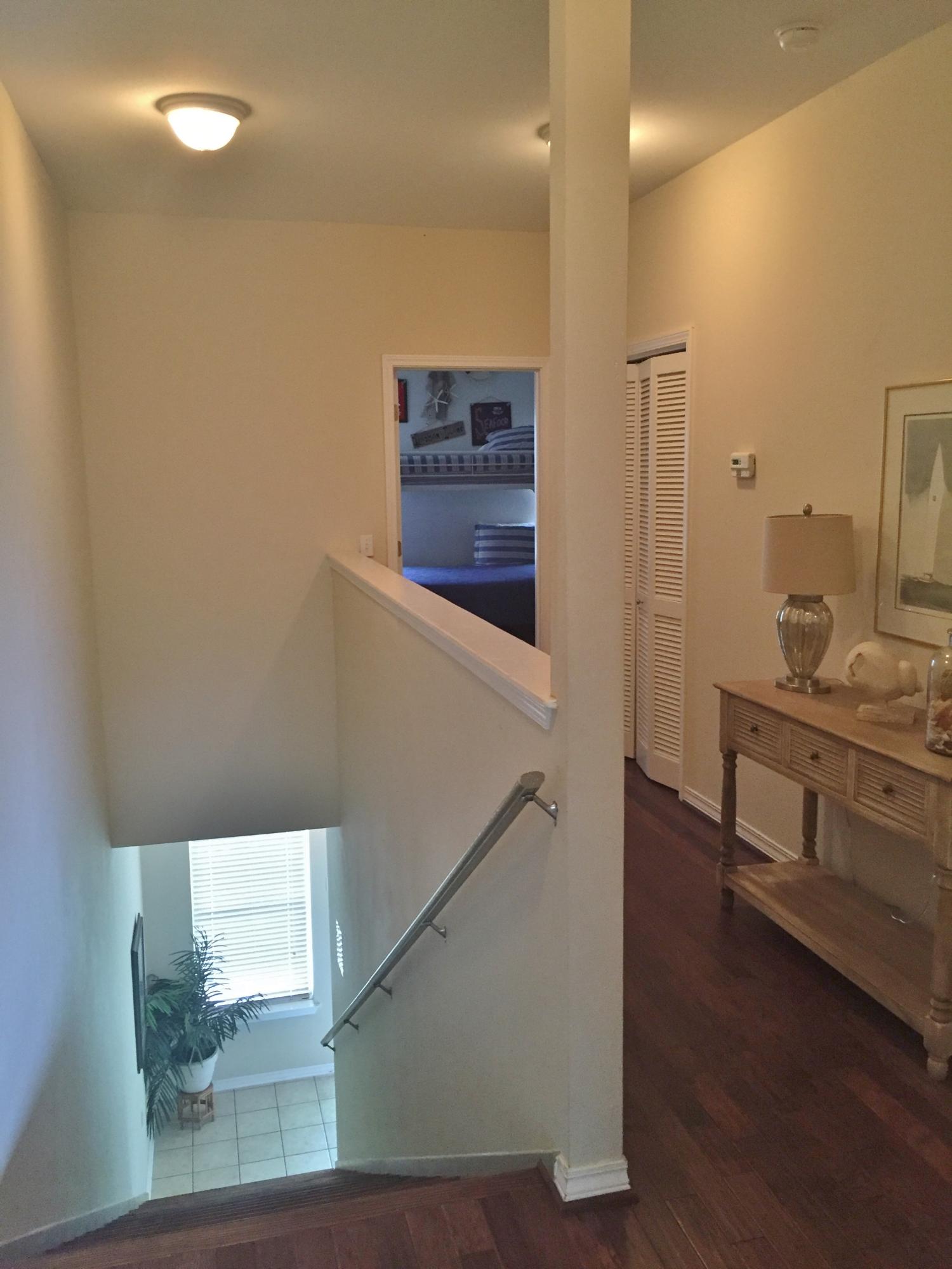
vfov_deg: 61.7
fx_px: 1063
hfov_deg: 48.2
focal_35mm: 29
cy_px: 634
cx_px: 476
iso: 200
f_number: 2.2
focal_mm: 4.15
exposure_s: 1/30
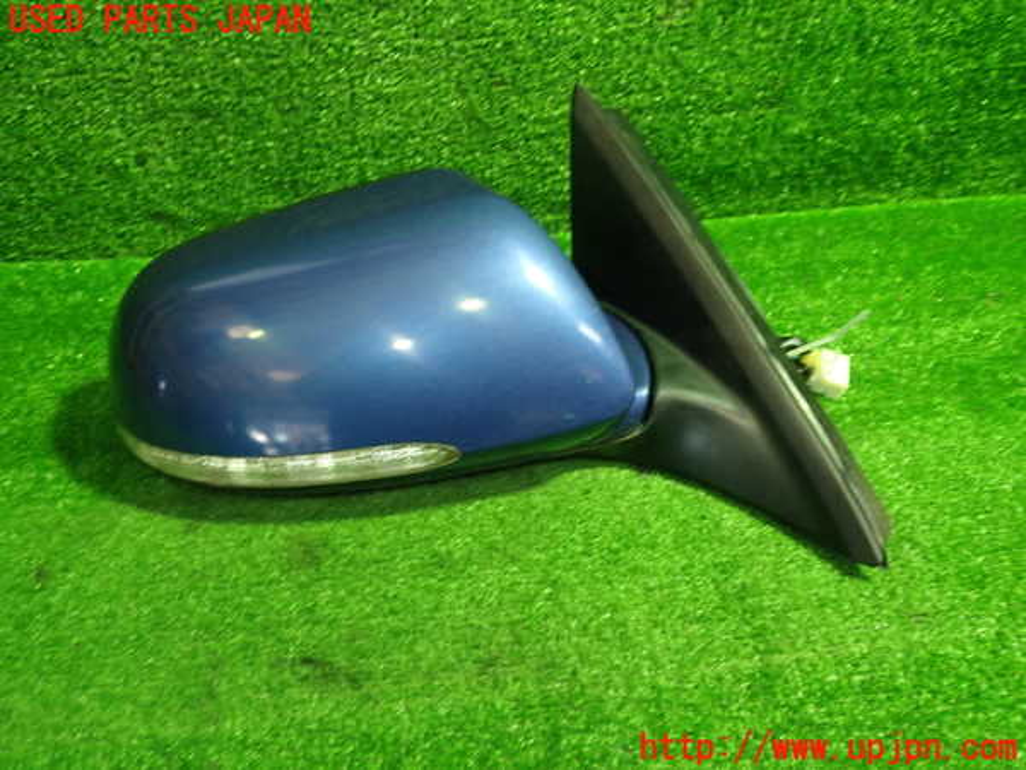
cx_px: 513
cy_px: 385
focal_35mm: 30
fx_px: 889
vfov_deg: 46.8
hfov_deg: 60.0
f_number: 2.3
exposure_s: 1/30
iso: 400
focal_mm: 5.4
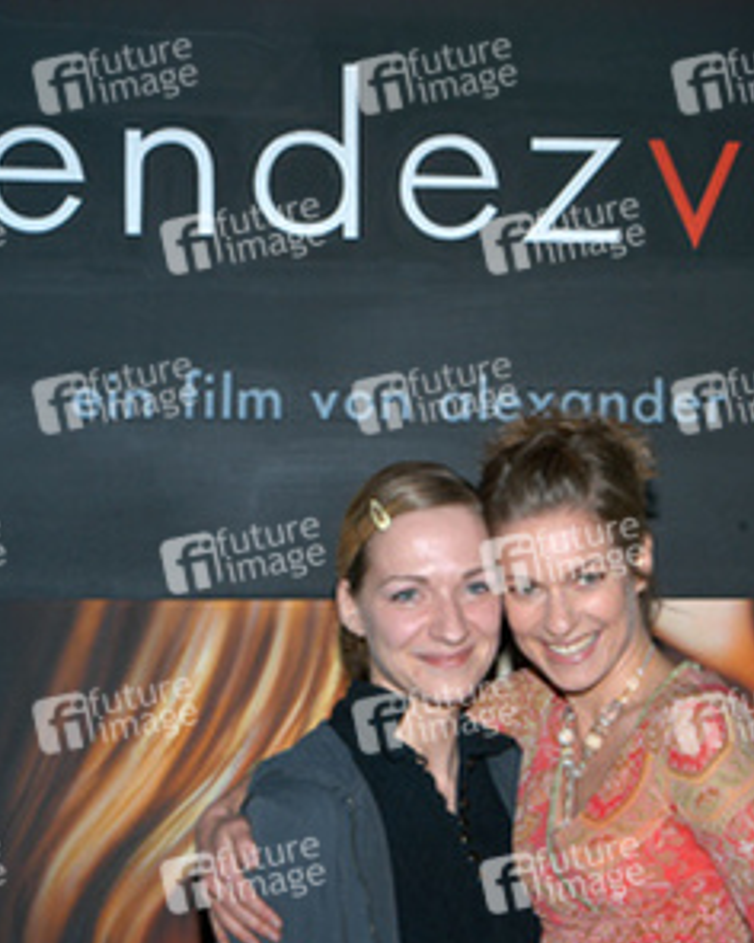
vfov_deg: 19.8
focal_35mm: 97
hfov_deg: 15.9
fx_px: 2698
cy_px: 476
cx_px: 478
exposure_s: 1/125
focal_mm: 45
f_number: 9
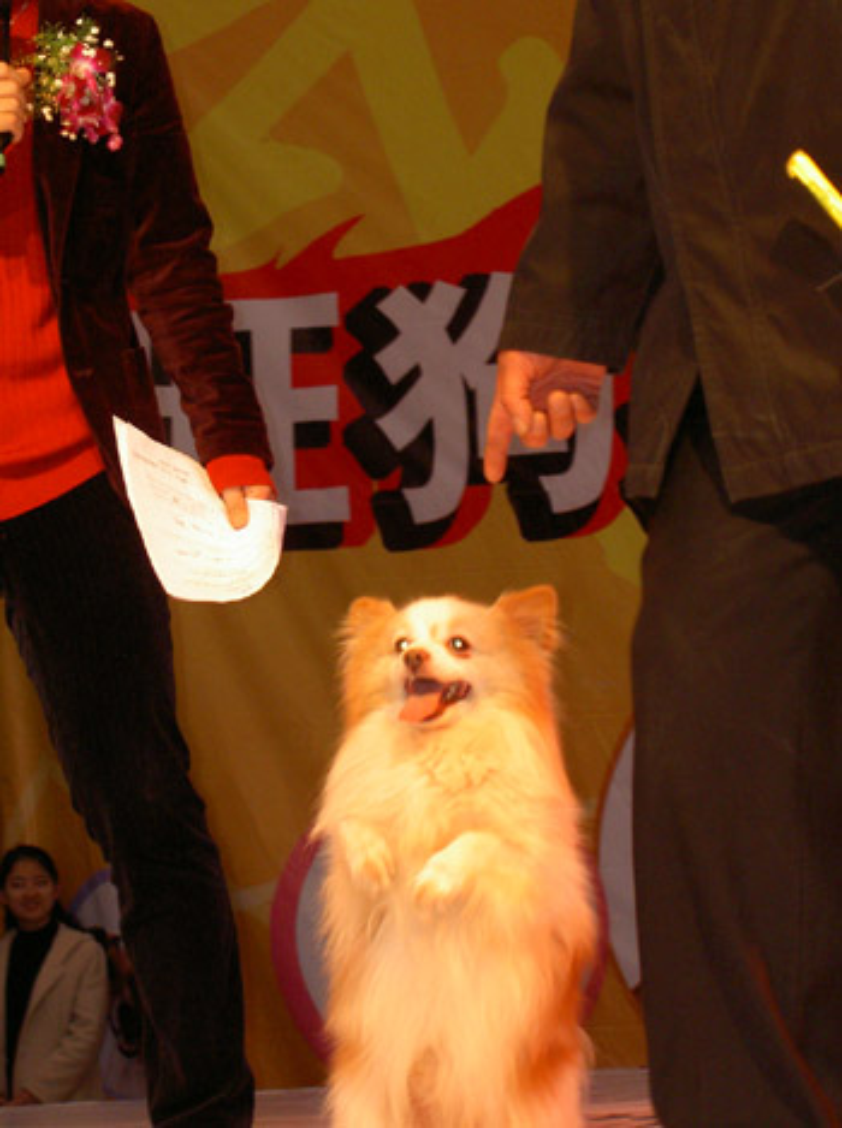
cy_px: 564
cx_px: 421
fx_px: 3254
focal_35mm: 100
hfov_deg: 14.7
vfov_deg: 19.7
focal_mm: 20.6
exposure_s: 1/80
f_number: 4.5
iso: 200
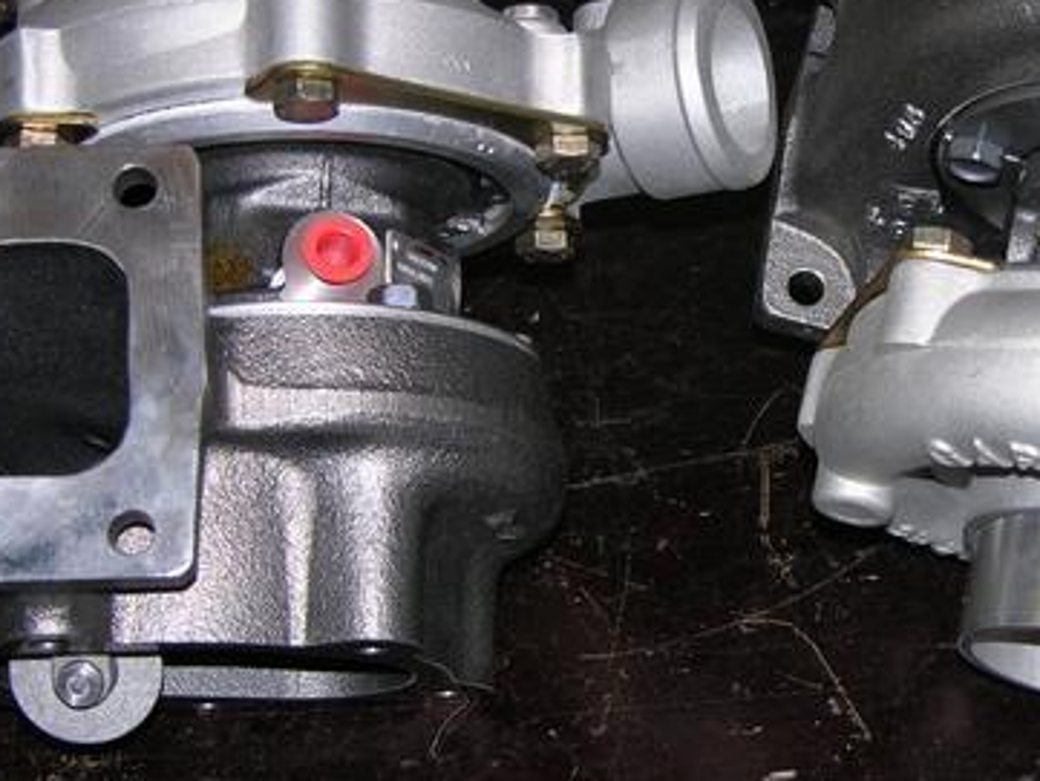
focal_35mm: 117
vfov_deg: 12.7
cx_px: 746
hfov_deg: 16.8
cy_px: 352
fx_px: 3516
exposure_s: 1/120
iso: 50
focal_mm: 16.8
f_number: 3.2
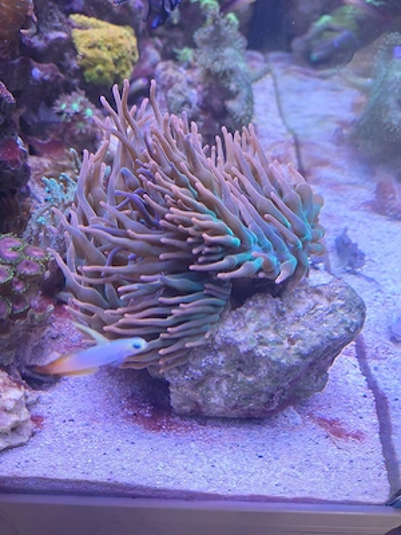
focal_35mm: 23
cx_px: 200
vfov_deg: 73.9
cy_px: 268
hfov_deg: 58.9
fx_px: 355
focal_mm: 5.54
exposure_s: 1/100
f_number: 1.8
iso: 50
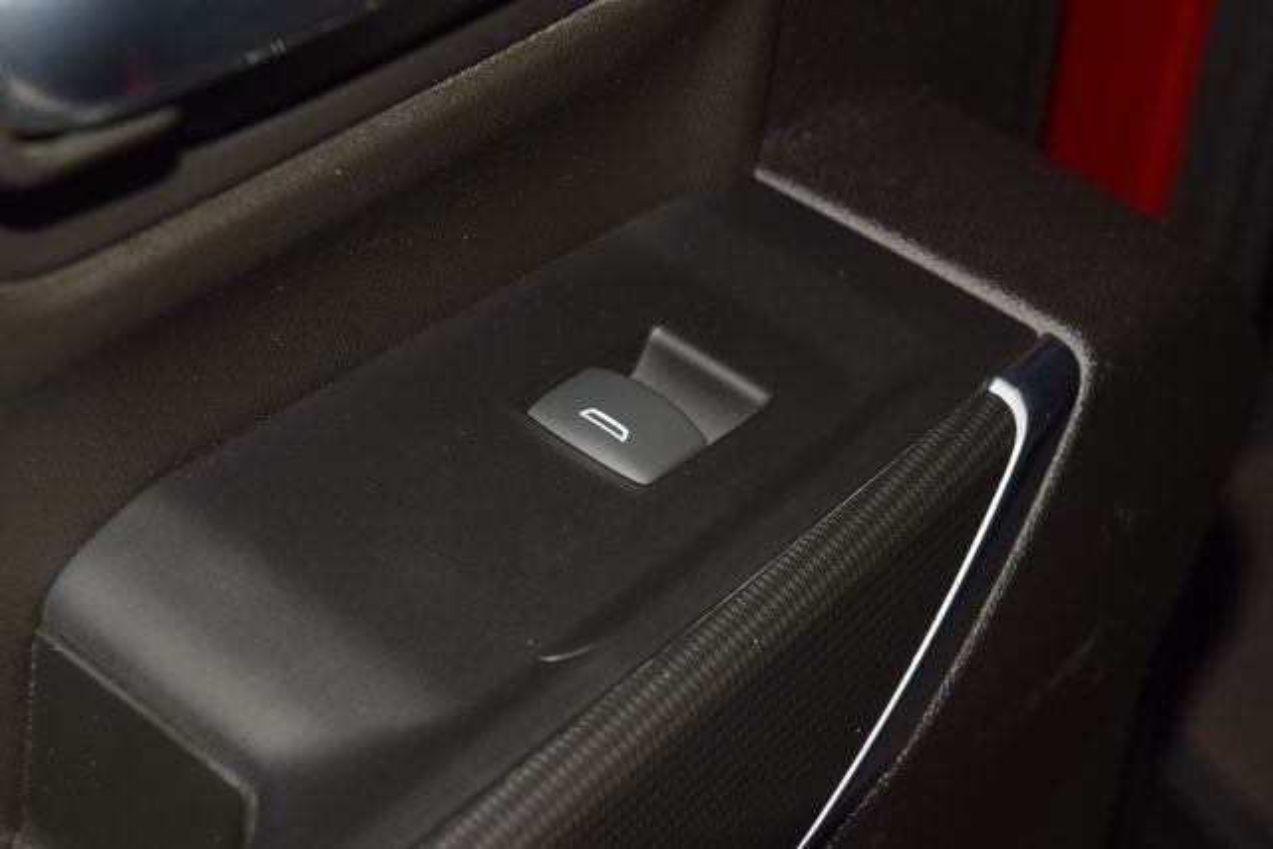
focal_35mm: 105
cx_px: 636
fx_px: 3714
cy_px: 424
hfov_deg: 19.5
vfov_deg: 13.0
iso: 125
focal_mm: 70
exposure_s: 1/125
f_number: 8
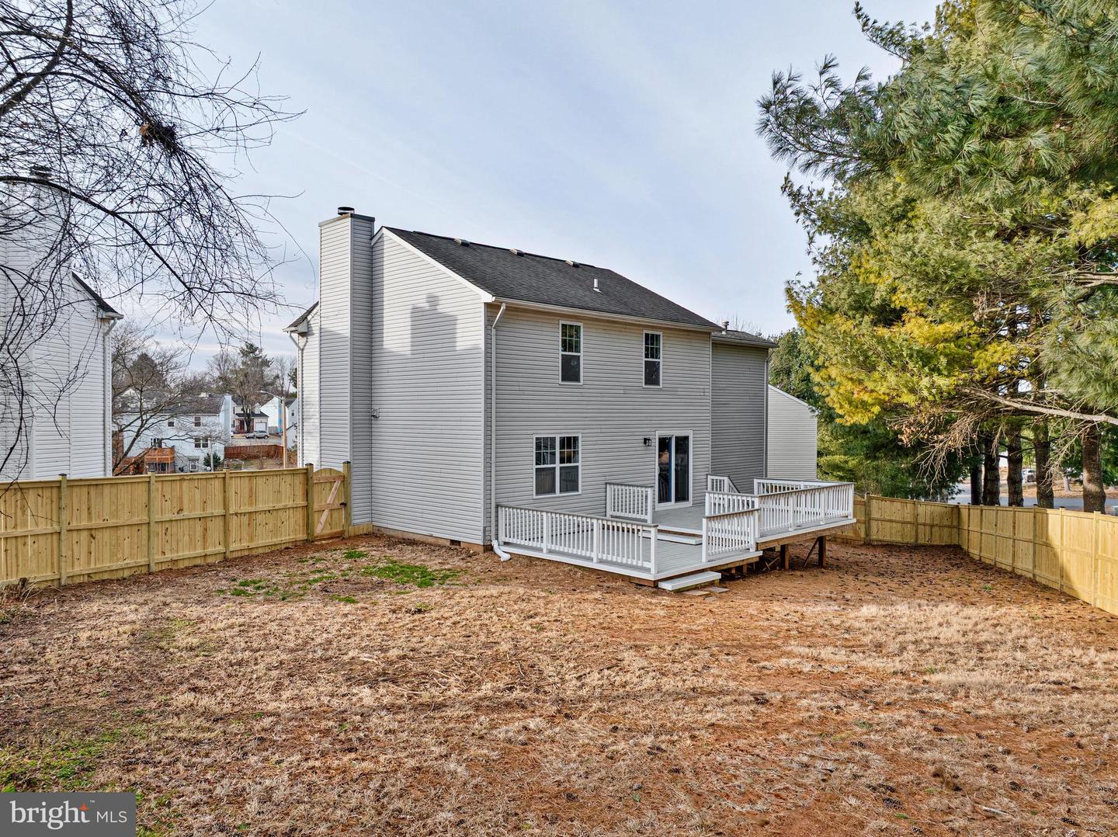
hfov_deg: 71.6
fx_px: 775
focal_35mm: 24
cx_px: 559
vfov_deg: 56.8
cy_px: 418
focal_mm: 12.29
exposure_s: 1/1000
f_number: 2.8
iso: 340
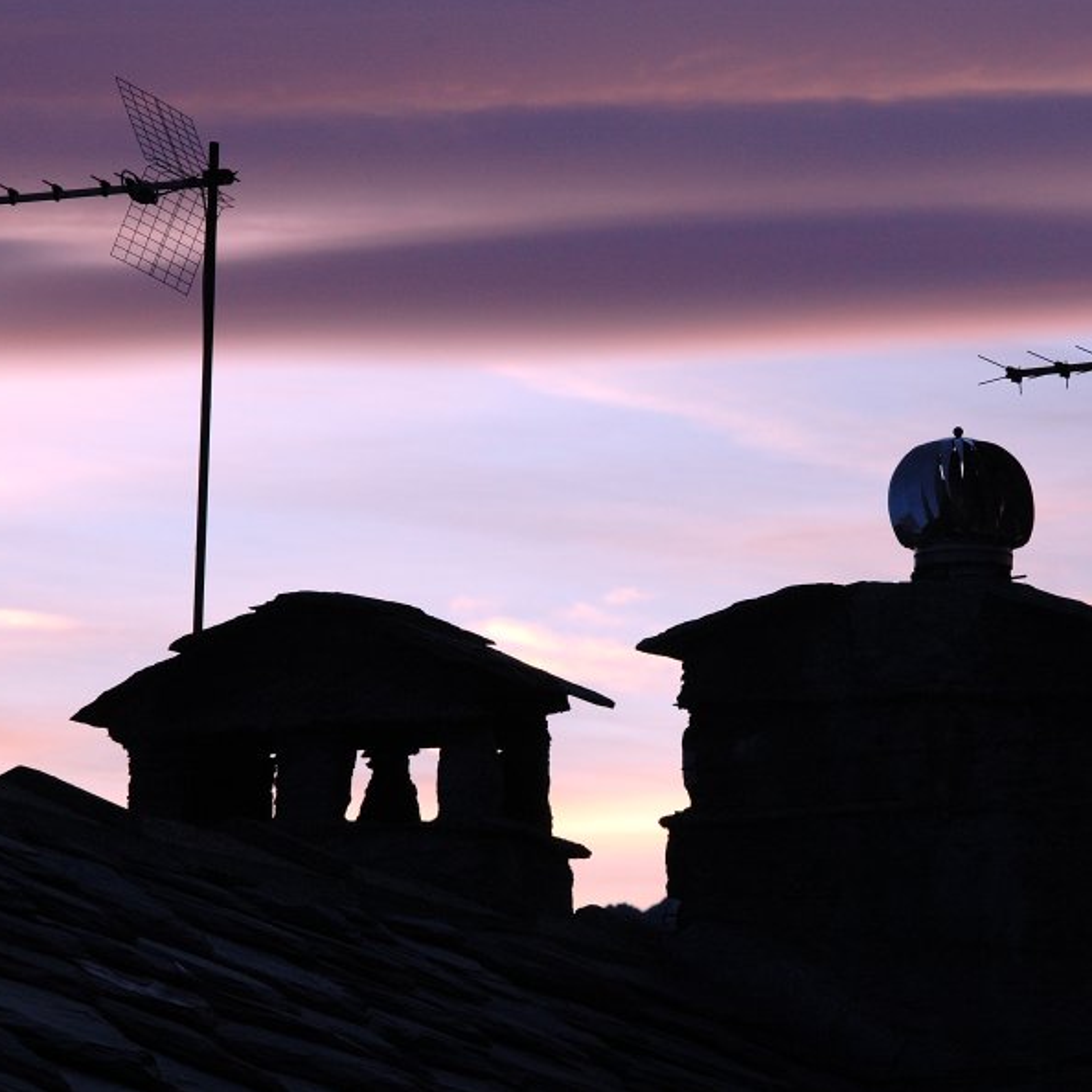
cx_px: 746
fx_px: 7232
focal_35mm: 203
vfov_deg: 8.6
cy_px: 546
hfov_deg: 8.6
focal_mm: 105
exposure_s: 1/125
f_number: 8
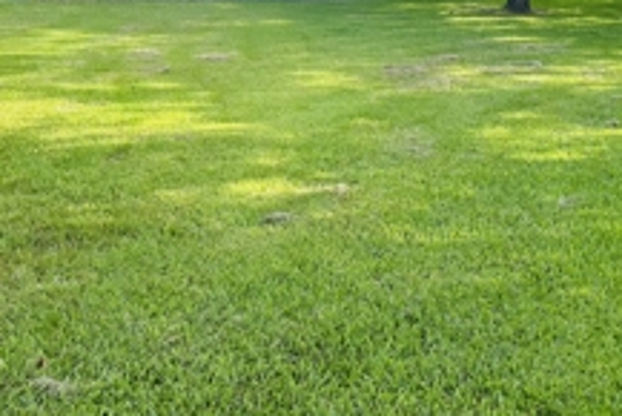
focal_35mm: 46
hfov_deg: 42.3
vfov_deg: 28.3
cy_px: 49
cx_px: 226
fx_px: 795
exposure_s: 1/745
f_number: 1.78
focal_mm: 6.86
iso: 80
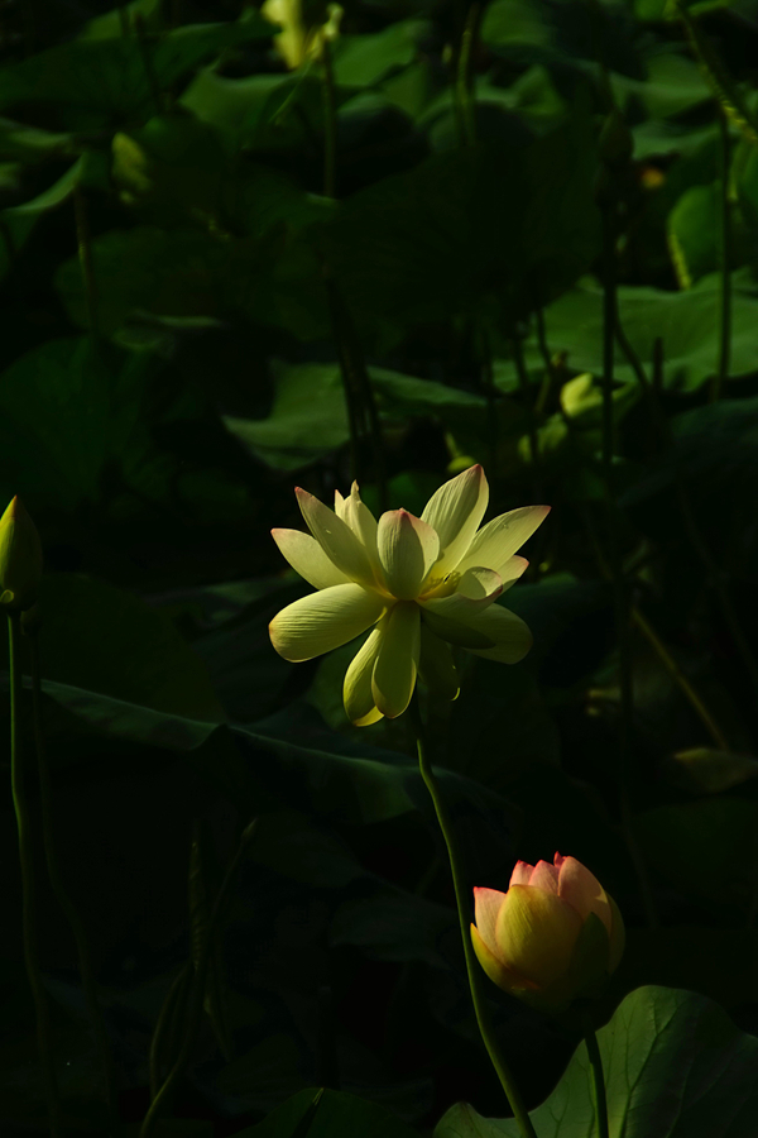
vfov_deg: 6.9
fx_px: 9474
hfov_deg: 4.6
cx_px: 379
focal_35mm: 300
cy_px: 569
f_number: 6.3
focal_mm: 200
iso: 100
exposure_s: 1/250
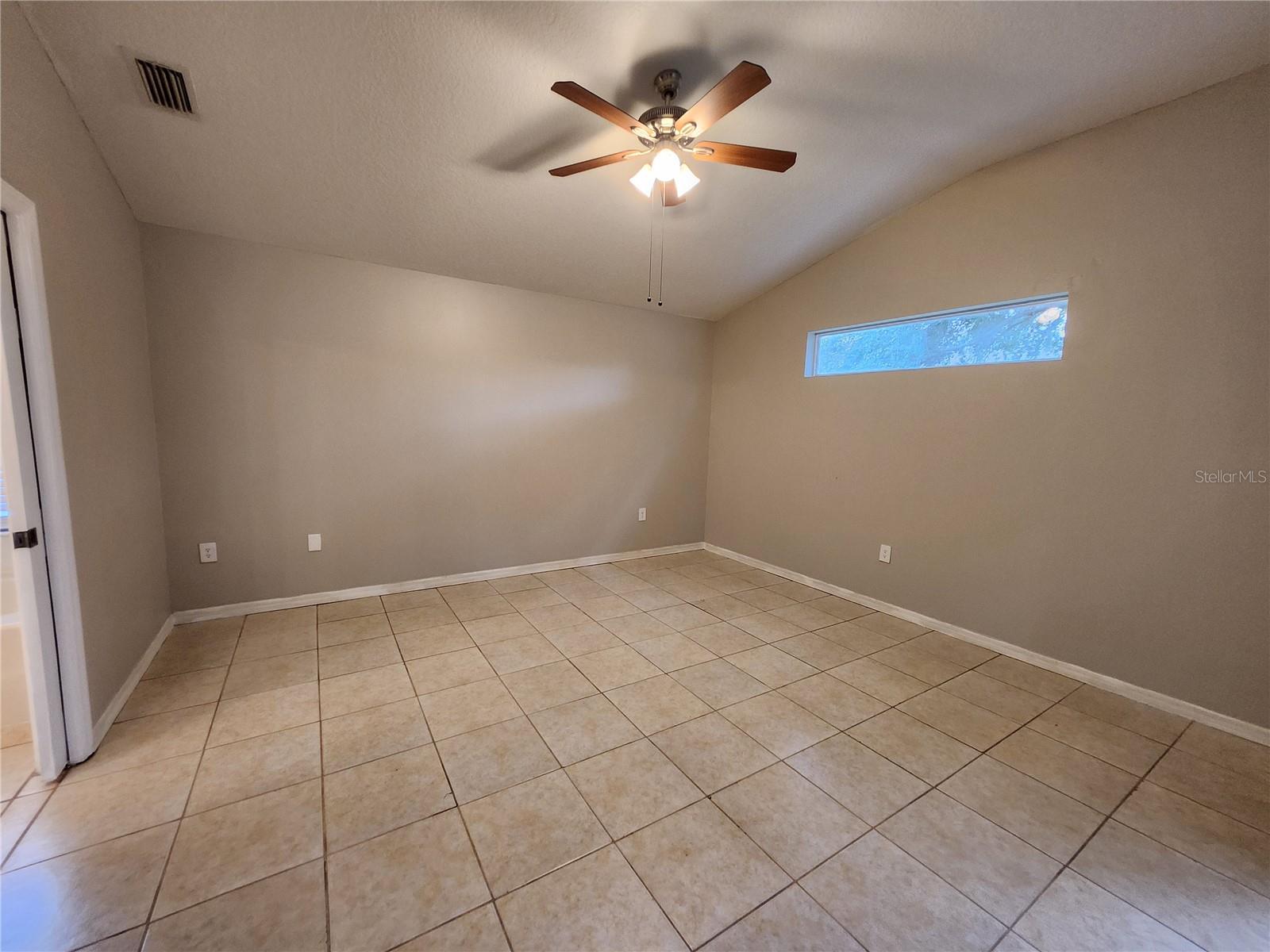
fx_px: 477
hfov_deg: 106.2
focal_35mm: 13
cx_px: 635
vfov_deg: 89.9
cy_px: 476
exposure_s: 1/40
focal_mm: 1.74
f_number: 2.2
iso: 320
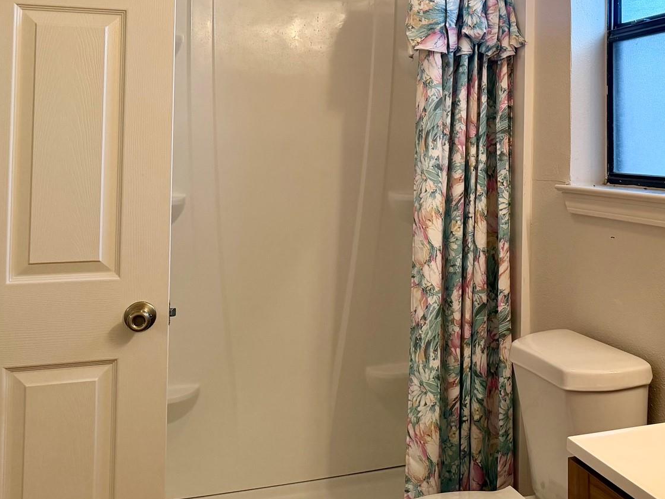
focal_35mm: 44
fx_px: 845
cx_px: 538
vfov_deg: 32.0
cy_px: 102
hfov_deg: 41.0
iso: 200
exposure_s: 1/121
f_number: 1.78
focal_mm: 6.76
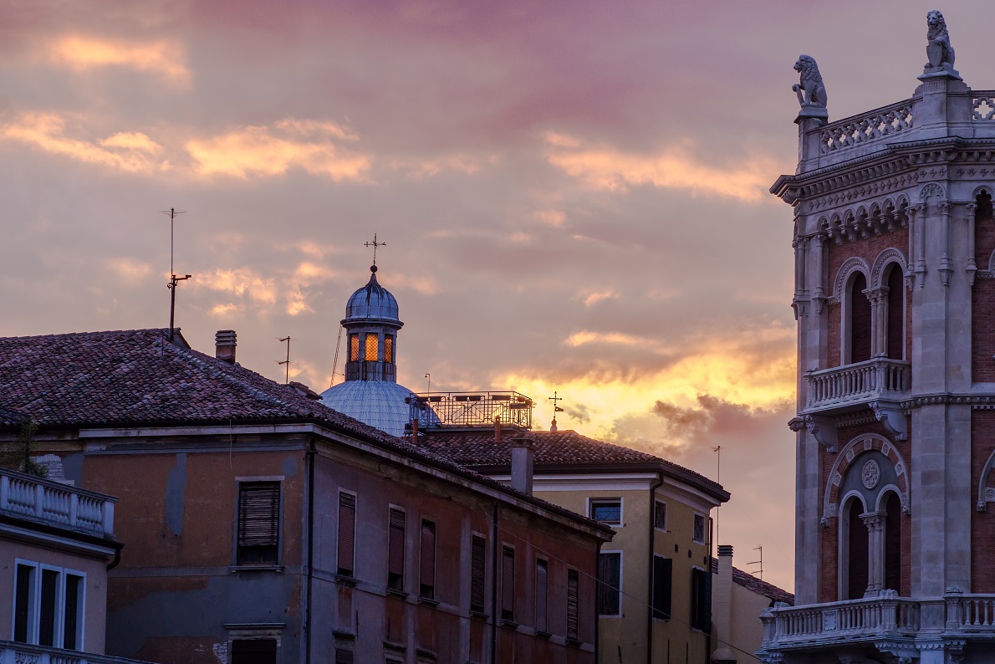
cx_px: 498
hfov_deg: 15.1
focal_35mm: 136
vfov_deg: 10.1
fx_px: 3760
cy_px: 333
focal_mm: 90
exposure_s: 1/100
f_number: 7.1
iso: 400
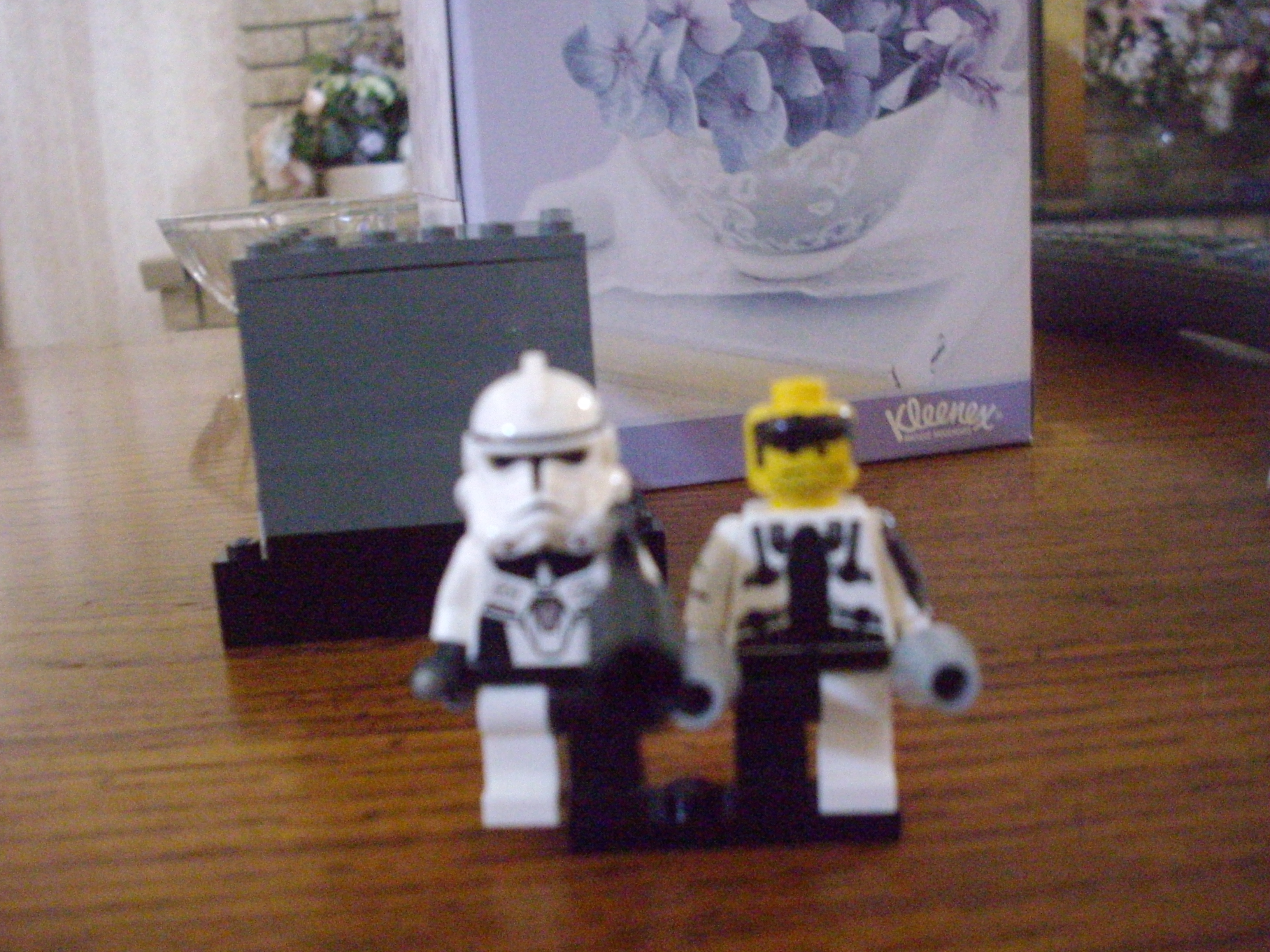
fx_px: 1357
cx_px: 635
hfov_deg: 50.1
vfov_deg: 38.7
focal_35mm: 37
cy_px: 476
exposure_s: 1/15
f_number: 2.8
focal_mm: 6.2
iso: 1000
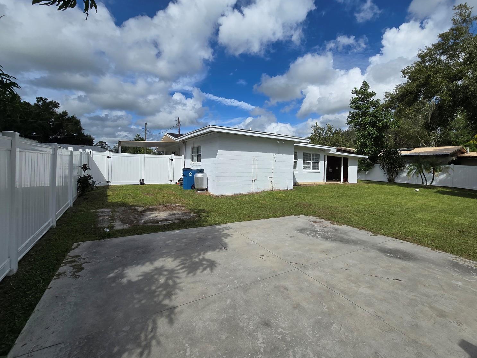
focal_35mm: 14
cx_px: 252
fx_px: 193
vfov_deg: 85.6
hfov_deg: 102.0
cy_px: 169
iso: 50
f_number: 2.2
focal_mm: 2.2
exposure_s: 1/4199
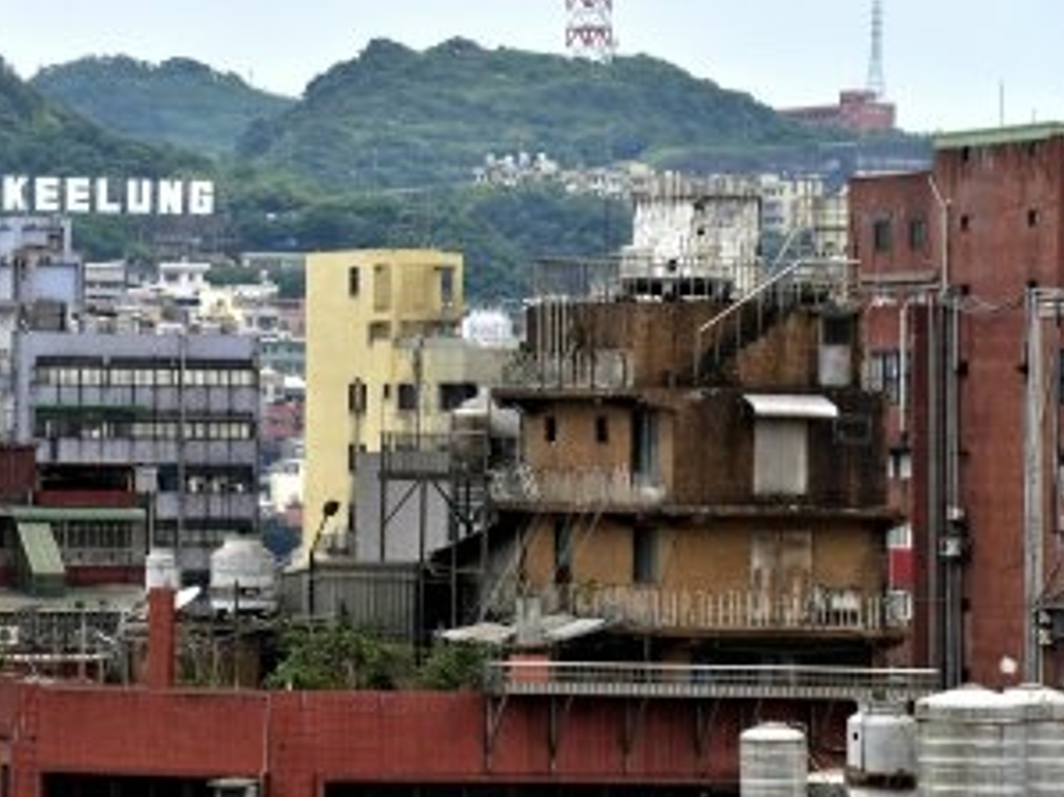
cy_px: 381
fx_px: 6084
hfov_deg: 10.0
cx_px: 206
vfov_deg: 7.5
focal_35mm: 198
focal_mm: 120
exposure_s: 1/80
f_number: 6.3
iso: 100
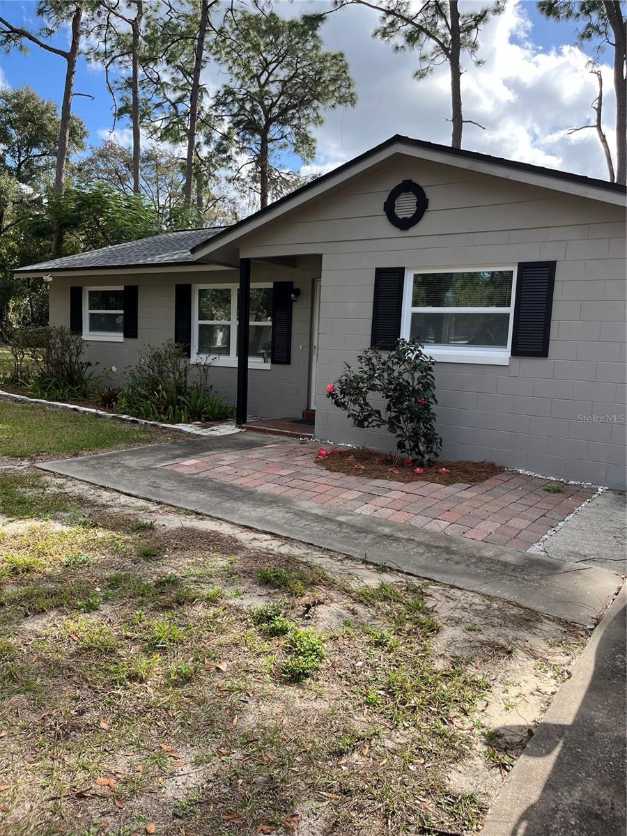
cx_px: 314
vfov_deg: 67.3
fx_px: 628
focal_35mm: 26
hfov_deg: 53.1
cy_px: 418
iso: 50
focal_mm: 5.1
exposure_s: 1/1558
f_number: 1.6
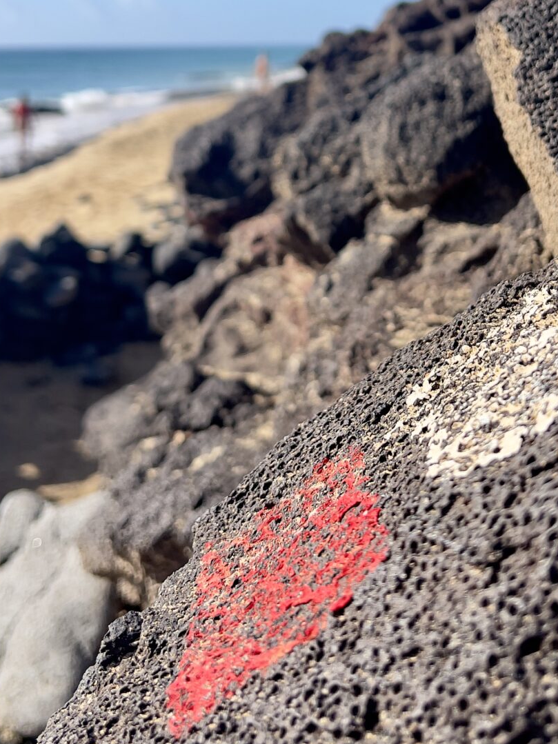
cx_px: 328
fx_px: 1139
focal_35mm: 53
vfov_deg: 35.4
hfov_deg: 27.5
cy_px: 184
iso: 50
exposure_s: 1/3968
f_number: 1.5
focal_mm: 5.7
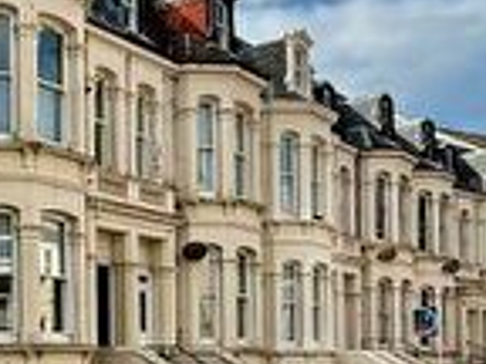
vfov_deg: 21.1
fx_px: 955
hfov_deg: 26.6
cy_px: 332
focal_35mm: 68
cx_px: -27
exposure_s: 1/1167
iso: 50
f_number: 2.2
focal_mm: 2.22
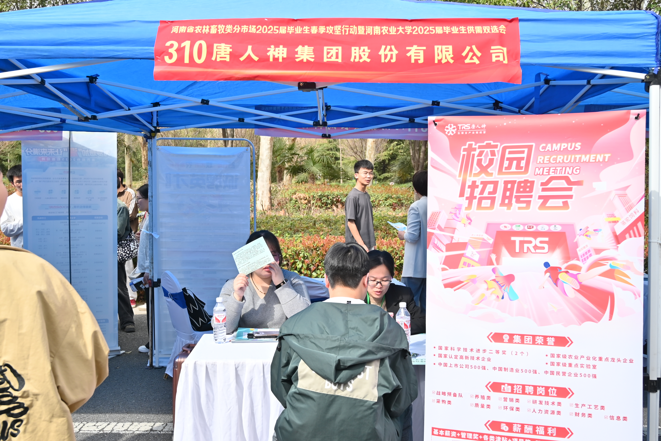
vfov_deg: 36.9
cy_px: 220
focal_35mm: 36
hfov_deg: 53.1
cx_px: 330
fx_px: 661
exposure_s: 1/500
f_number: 5
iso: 125
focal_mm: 24
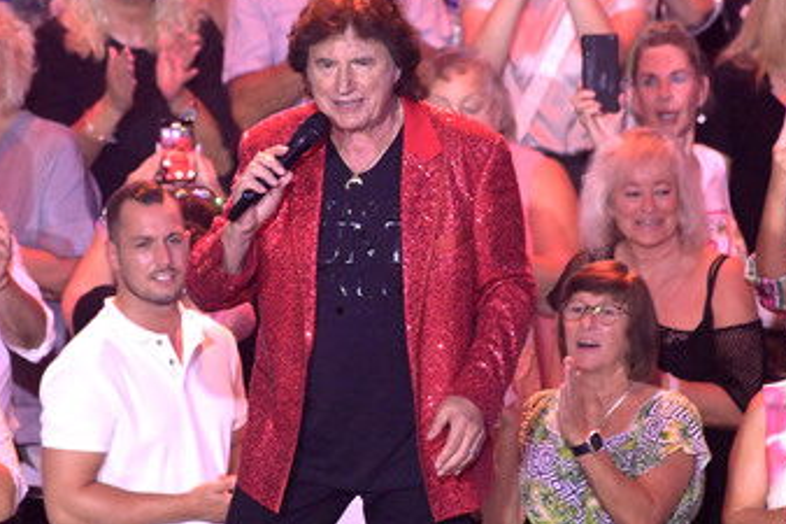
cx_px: 357
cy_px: 296
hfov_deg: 3.1
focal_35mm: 667
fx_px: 14555
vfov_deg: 2.1
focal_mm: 500
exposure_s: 1/400
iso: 16000
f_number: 5.6
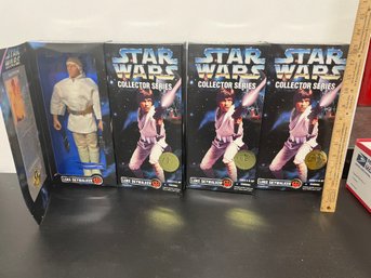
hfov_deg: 67.3
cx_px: 186
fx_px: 279
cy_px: 139
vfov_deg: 53.0
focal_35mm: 26
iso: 200
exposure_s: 1/60
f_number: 1.6
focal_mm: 4.2
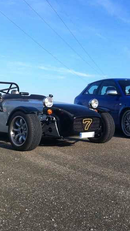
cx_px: 76
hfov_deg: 23.1
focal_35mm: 52
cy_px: 116
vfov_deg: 39.9
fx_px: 318
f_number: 2.8
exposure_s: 1/1077
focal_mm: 3.85
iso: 80
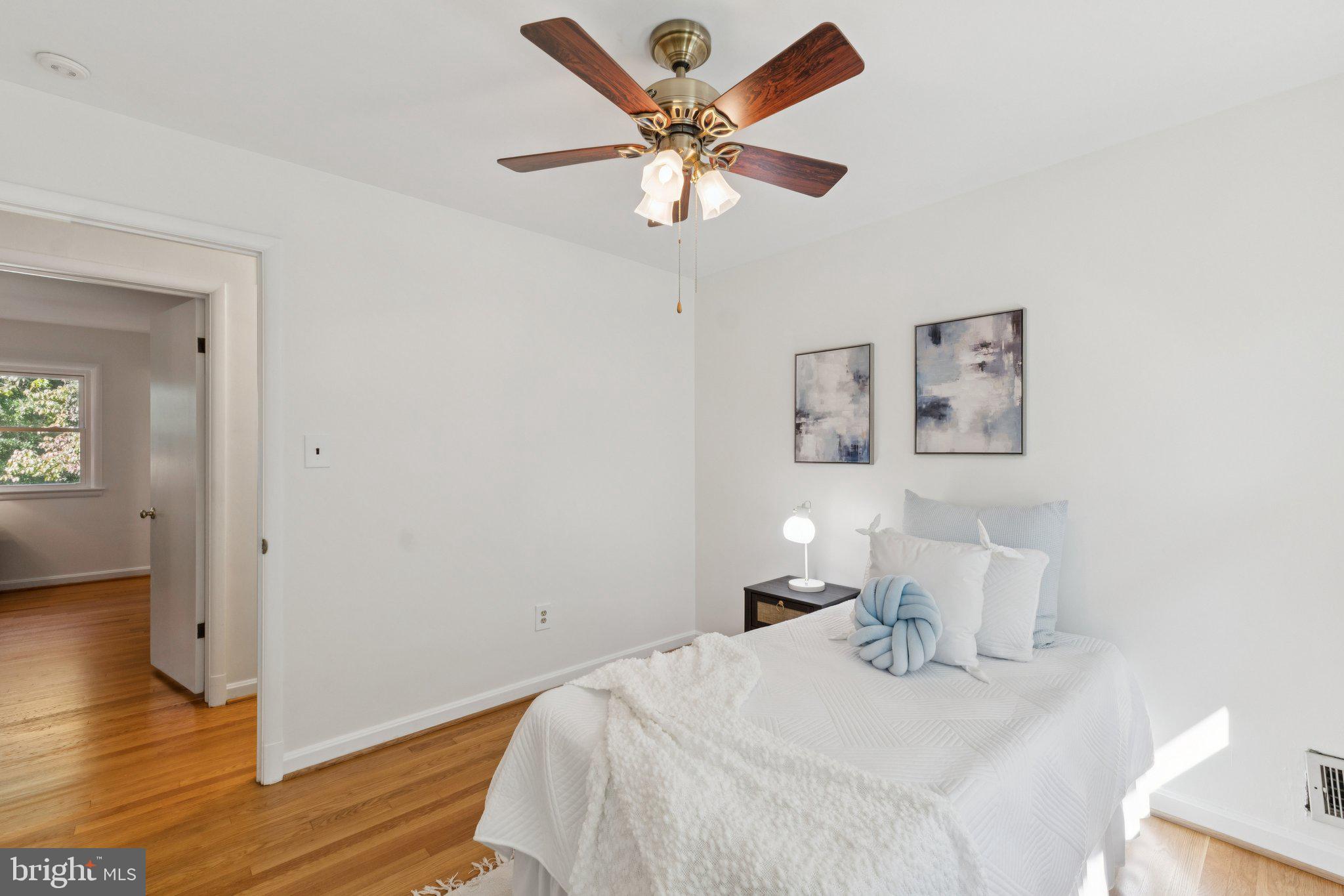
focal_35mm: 15
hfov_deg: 100.4
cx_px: 672
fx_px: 560
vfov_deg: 77.3
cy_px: 448
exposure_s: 1/15
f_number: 9
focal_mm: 10
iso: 250
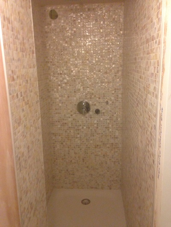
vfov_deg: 55.3
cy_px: 114
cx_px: 86
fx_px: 217
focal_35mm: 33
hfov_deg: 43.0
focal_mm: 4.12
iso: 320
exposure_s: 1/20
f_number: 2.4
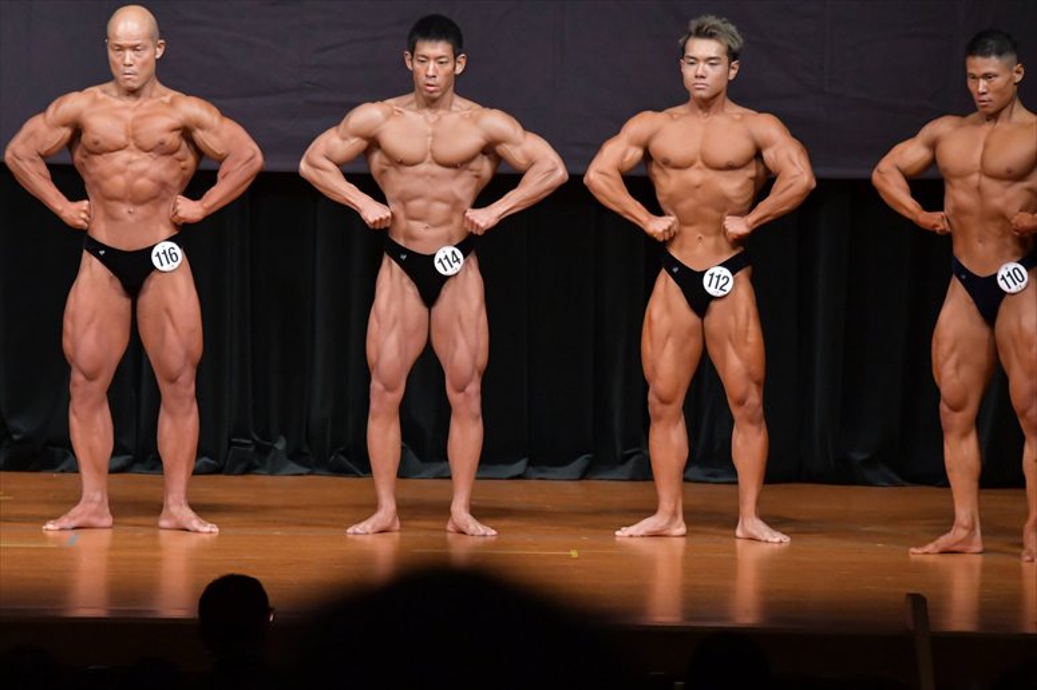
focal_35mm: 255
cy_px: 345
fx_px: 7342
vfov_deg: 5.4
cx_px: 518
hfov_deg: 8.1
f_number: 5.6
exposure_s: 1/400
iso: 5000
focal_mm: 170
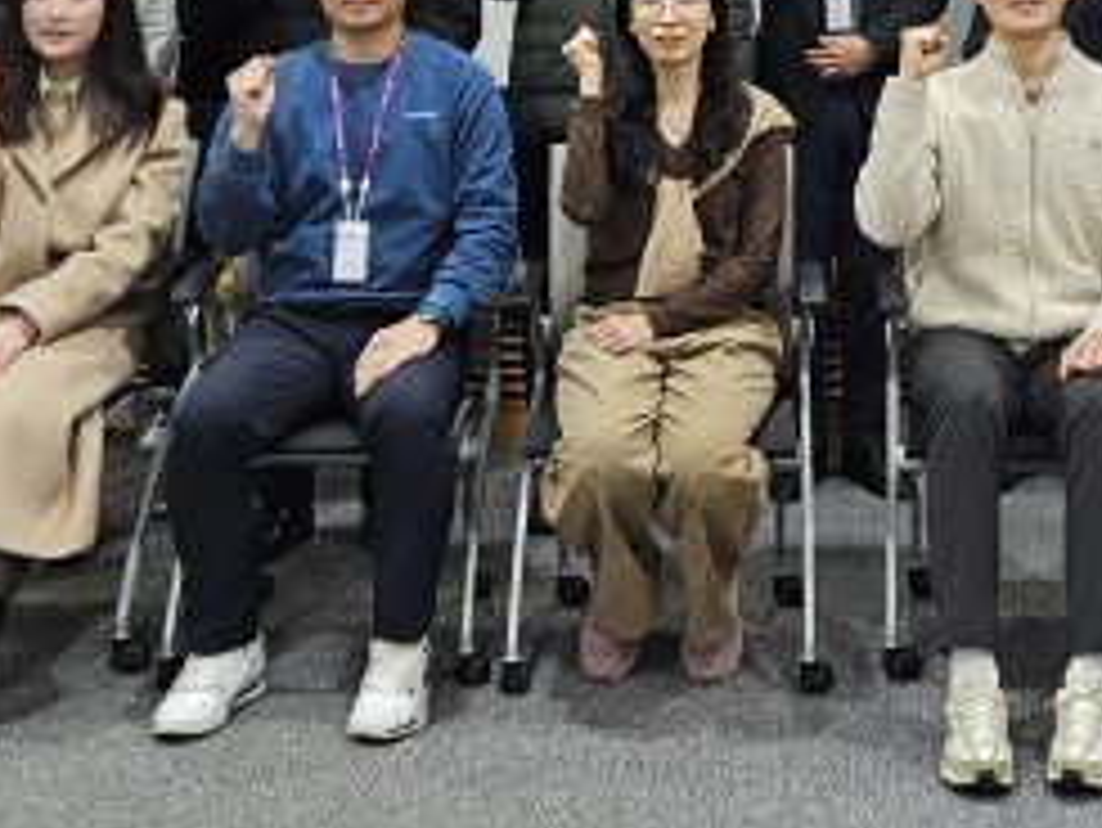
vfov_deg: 18.6
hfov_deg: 25.8
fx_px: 2389
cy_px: -158
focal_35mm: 75
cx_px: 778
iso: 125
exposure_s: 1/120
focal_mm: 5.4
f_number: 1.8
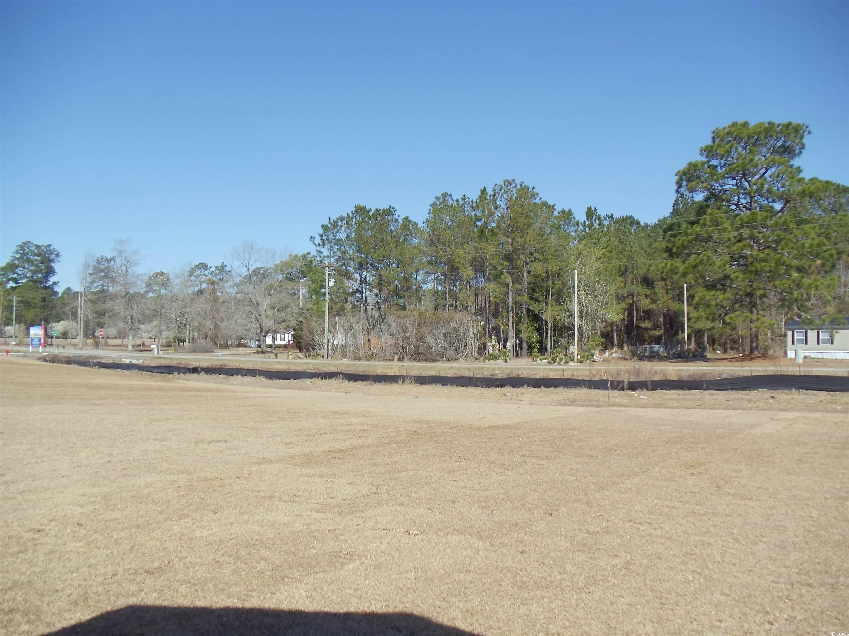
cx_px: 424
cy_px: 318
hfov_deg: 42.9
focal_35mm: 44
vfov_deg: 32.9
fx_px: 1079
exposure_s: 1/200
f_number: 7.1
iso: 80
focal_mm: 6
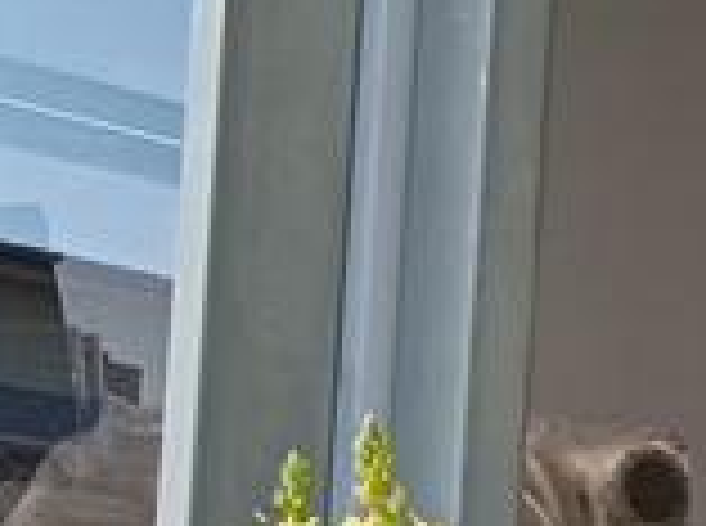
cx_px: 1619
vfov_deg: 10.0
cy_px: 823
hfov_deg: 11.7
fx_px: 2910
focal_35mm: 143
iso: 116
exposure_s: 1/316
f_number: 2.2
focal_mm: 3.43
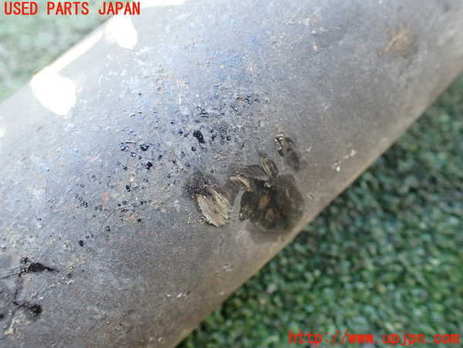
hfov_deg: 60.0
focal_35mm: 30
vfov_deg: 46.8
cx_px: 232
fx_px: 401
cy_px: 174
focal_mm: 5.4
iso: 400
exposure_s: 1/125
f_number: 2.3
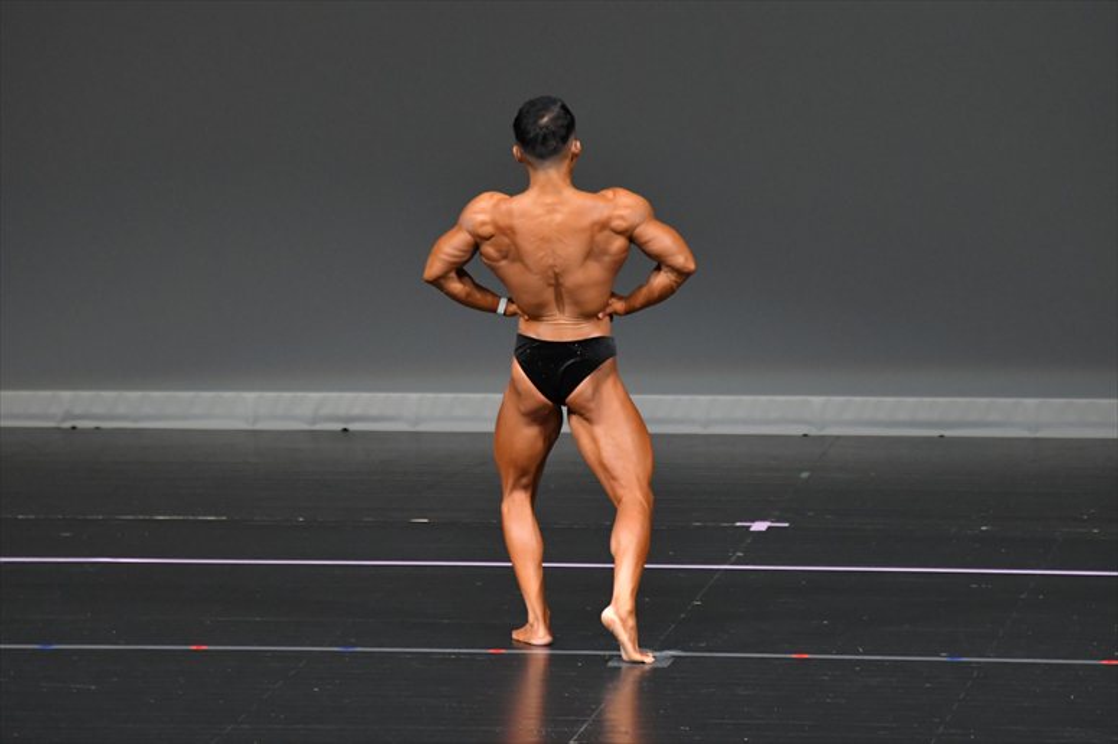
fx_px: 9778
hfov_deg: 6.5
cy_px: 372
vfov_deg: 4.4
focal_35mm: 315
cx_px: 559
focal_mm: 210
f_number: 5.6
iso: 4000
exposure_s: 1/400
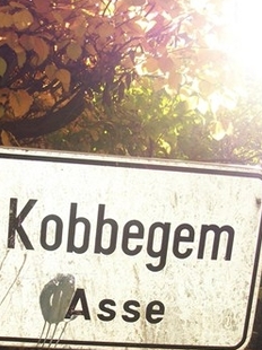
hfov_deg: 23.5
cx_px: 80
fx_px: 627
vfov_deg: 31.0
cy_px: 235
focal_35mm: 62
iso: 80
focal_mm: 5.7
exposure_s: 1/320
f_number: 2.9
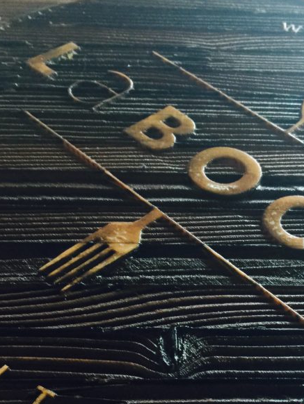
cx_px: 230
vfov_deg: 36.5
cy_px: 310
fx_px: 597
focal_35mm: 51
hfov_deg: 28.2
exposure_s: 1/4
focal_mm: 4.15
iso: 64
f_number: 2.2
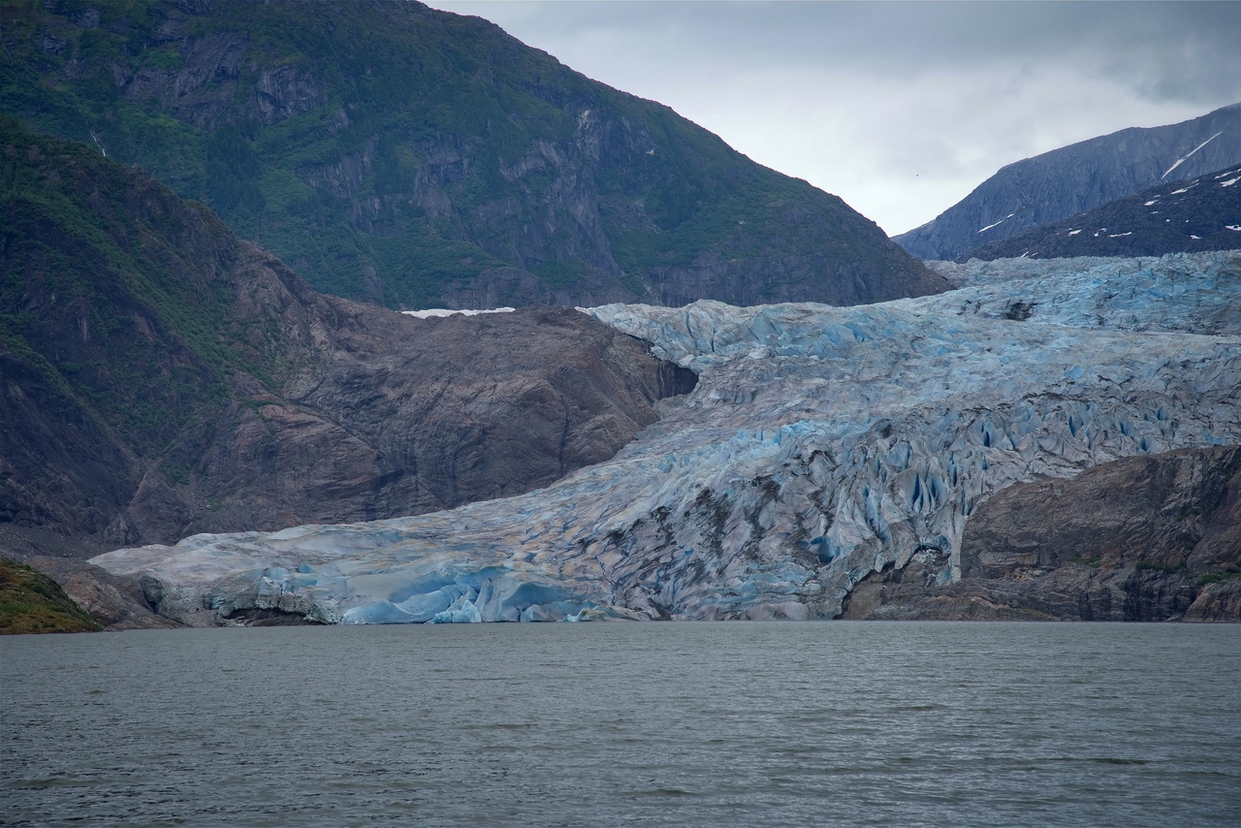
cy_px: 414
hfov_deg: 17.1
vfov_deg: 11.4
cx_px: 620
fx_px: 4137
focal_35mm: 120
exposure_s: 1/250
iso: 100
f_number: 8
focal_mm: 120
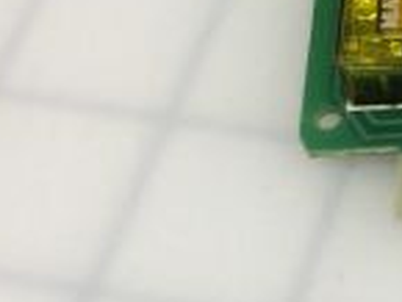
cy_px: 100
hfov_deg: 14.5
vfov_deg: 12.3
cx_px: 710
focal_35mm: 120
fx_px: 1395
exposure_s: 1/30
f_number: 2.2
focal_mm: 4.15
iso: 40
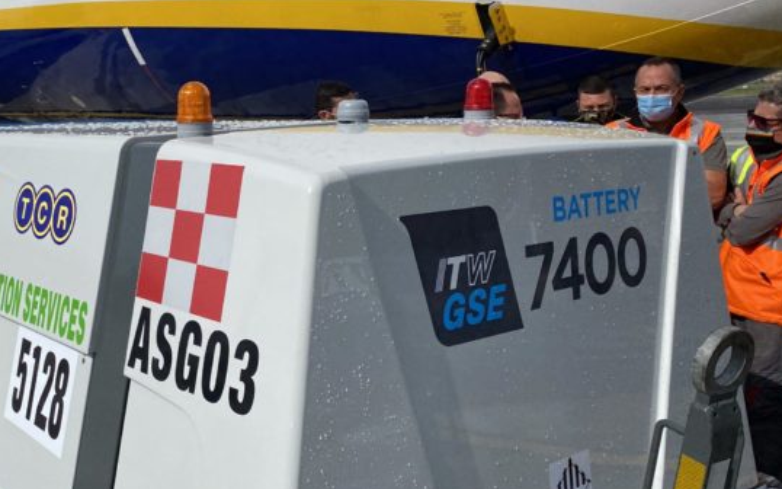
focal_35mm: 41
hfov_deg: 46.9
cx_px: 219
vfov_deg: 31.2
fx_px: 874
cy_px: 201
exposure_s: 1/10417
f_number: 1.8
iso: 32
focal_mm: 4.25
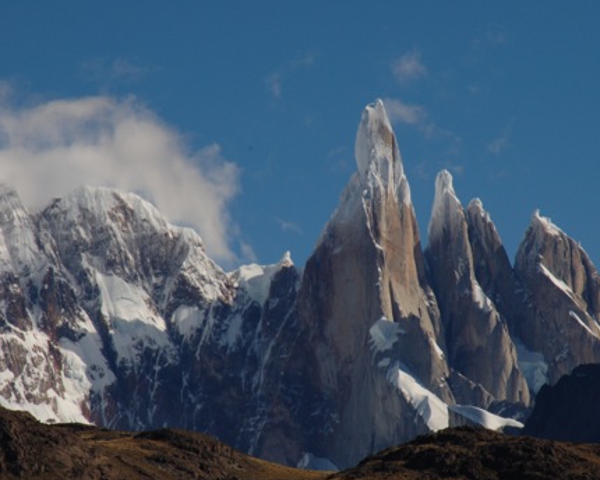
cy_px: 273
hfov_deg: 4.6
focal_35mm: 419
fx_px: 7440
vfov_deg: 3.7
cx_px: 313
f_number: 16
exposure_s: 1/80
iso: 200
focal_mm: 200
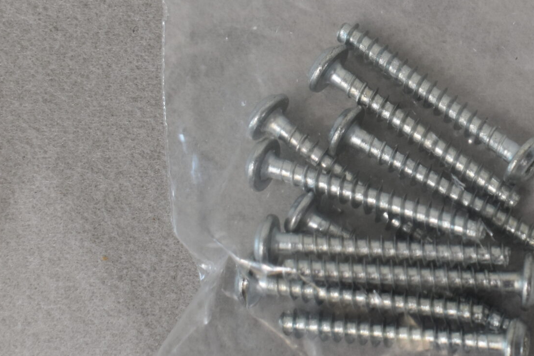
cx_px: 617
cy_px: 101
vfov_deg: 13.0
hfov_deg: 18.6
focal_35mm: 105
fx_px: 1558
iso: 320
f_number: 8
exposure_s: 1/60
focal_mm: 30
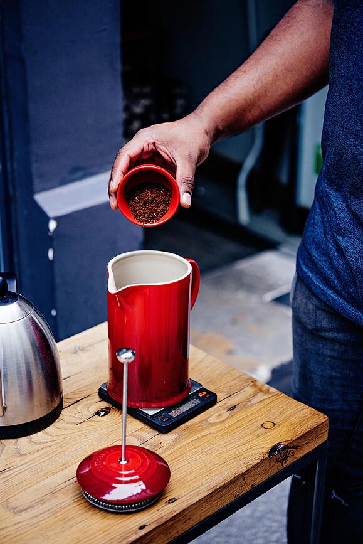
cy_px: 272
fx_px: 906
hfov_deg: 22.6
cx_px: 182
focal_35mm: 60
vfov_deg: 33.4
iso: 500
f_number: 3.2
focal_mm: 60
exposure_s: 1/800
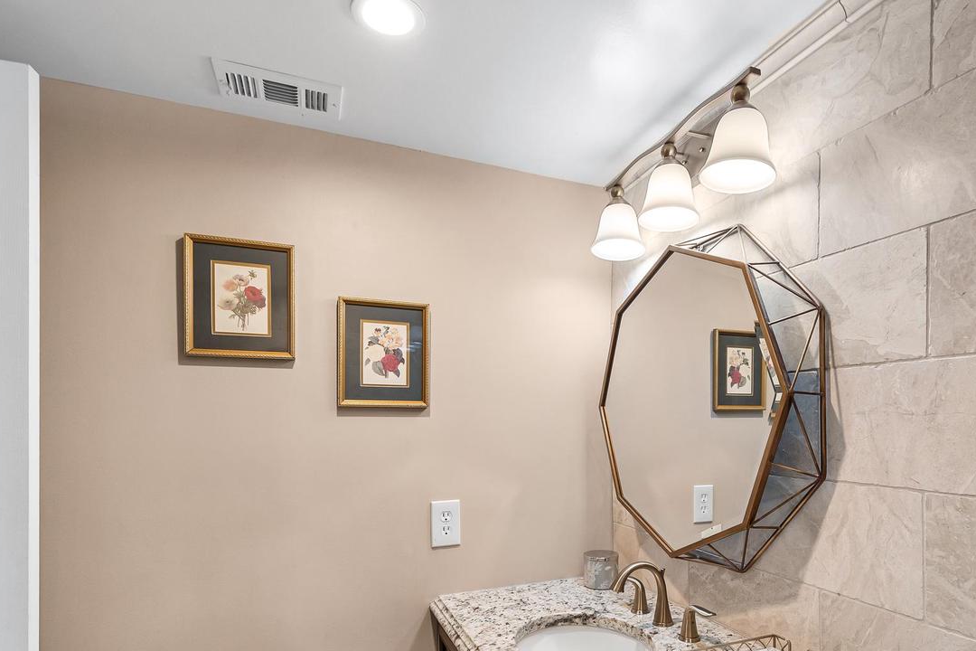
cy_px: 405
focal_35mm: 20
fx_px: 542
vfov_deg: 61.1
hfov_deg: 83.3
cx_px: 566
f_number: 7.1
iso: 640
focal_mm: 10
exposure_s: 1/8
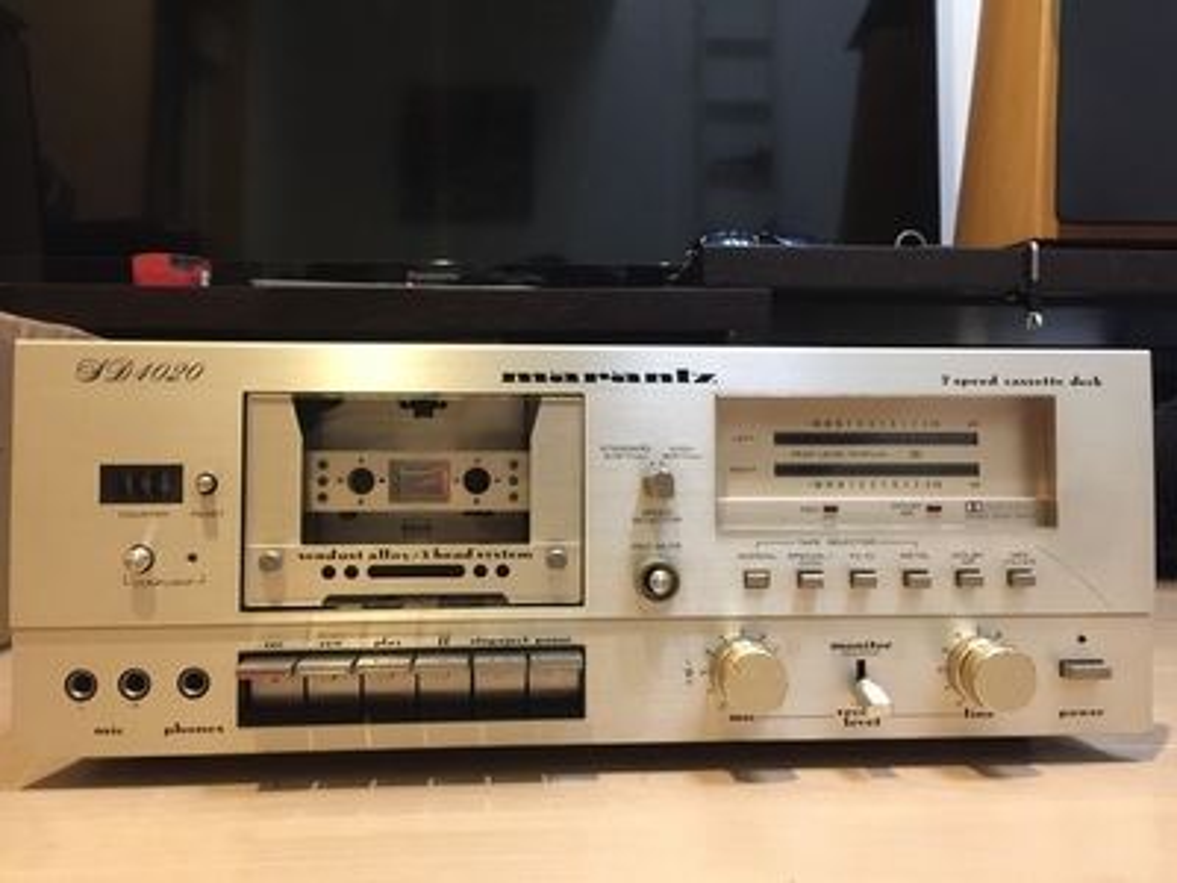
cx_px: 588
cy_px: 442
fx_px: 986
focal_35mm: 29
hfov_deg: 61.7
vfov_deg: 48.2
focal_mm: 4.15
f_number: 2.2
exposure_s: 1/10
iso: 125
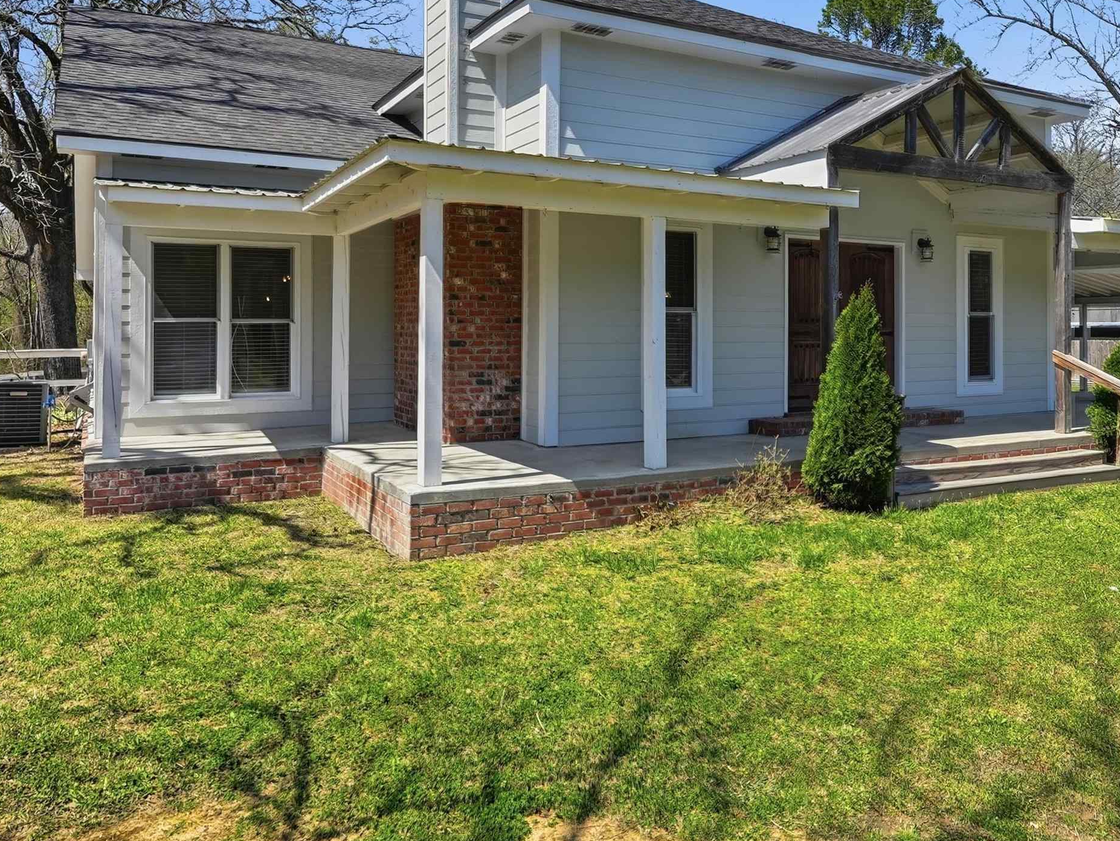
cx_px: 637
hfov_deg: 63.2
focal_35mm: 28
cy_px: 288
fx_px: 906
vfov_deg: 49.0
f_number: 9
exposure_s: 1/3200
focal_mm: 18
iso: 640
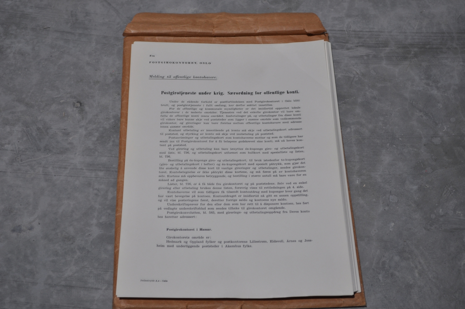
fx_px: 813
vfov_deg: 21.5
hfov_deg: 31.9
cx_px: 232
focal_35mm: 63
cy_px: 154
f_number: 5.6
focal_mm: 42
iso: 250
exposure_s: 1/30
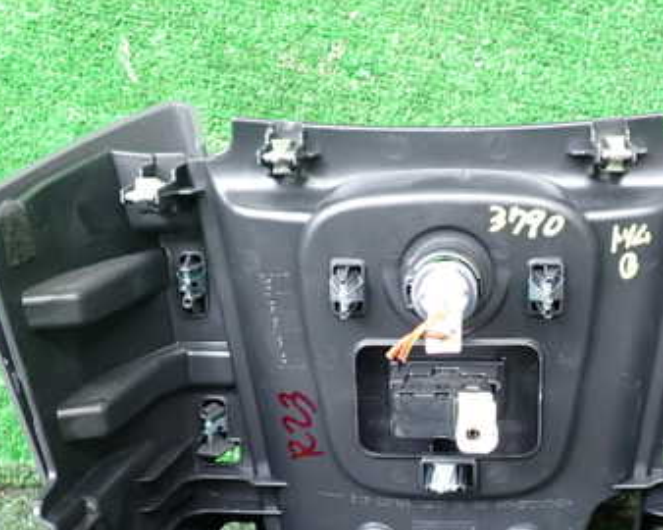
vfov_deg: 29.0
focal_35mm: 52
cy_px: 344
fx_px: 1020
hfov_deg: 35.7
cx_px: 435
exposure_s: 1/30
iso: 200
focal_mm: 5.4
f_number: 2.3
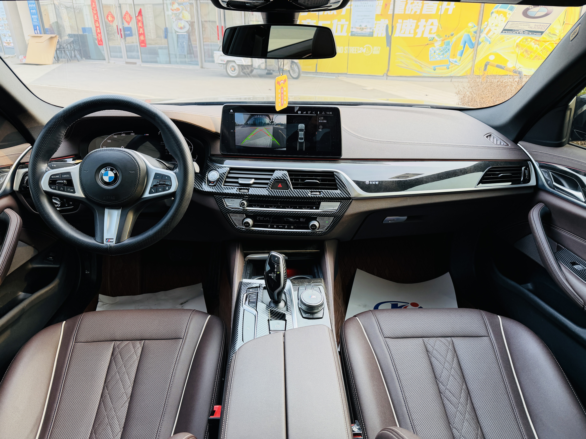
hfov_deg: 71.6
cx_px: 293
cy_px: 220
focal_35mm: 24
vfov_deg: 56.8
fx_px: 406
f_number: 1.78
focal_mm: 6.76
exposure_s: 1/121
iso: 80
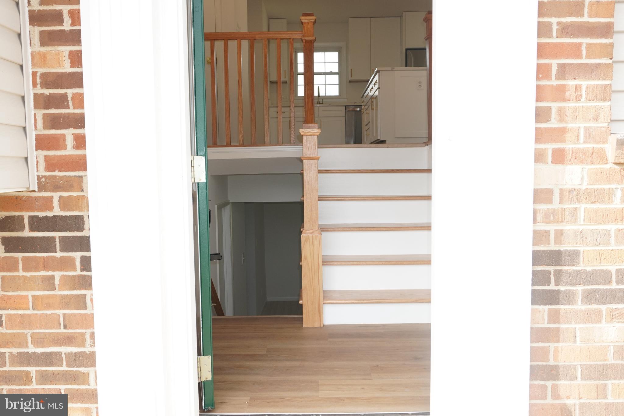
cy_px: 208
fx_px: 520
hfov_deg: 61.9
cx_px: 312
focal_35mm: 30
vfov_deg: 43.6
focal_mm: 20
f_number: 6.3
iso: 500
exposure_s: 1/160
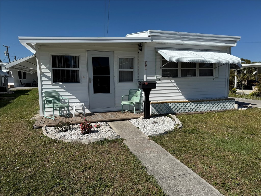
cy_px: 98
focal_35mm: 24
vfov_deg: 56.8
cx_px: 130
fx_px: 181
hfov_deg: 71.6
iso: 80
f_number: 1.78
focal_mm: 6.76
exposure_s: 1/9009
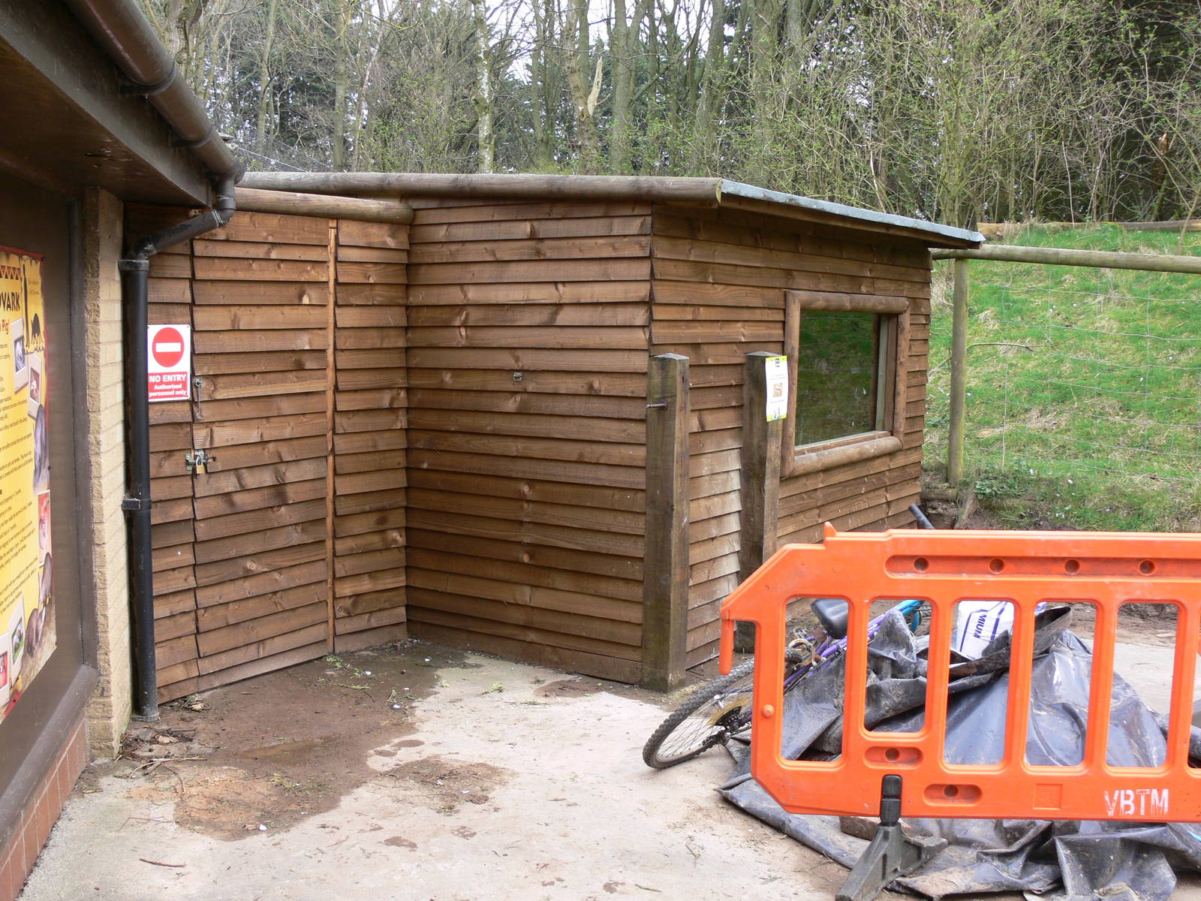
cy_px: 450
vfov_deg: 40.7
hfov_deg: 52.6
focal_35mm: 35
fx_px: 1214
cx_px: 600
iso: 80
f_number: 4
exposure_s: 1/80
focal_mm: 7.4
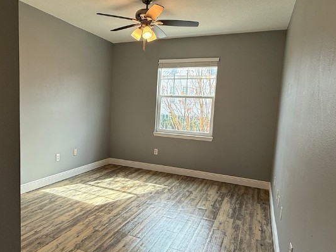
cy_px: 137
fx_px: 262
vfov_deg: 51.3
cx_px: 130
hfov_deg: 64.6
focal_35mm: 27
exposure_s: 1/120
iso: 80
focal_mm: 2.22
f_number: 2.2
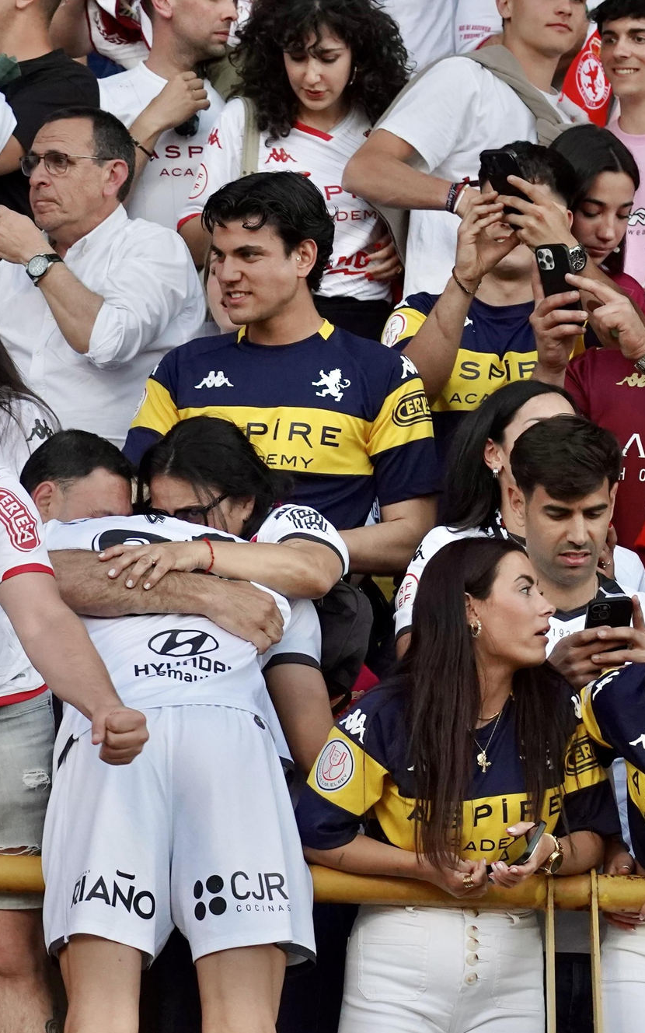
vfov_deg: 8.7
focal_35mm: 241
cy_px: 518
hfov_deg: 5.4
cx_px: -90
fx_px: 6778
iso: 4000
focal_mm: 105
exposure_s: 1/500
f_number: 7.1
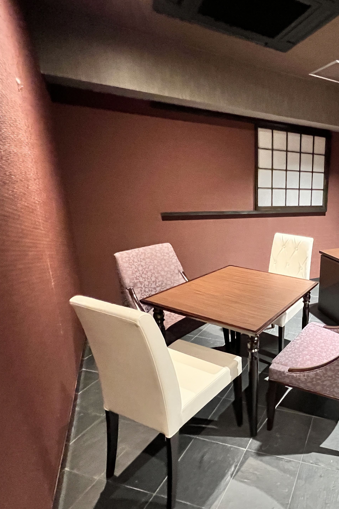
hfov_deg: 54.2
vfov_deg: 86.9
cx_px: 319
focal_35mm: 19
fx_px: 268
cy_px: 252
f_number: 1.8
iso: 1000
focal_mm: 1.57
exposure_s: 1/51
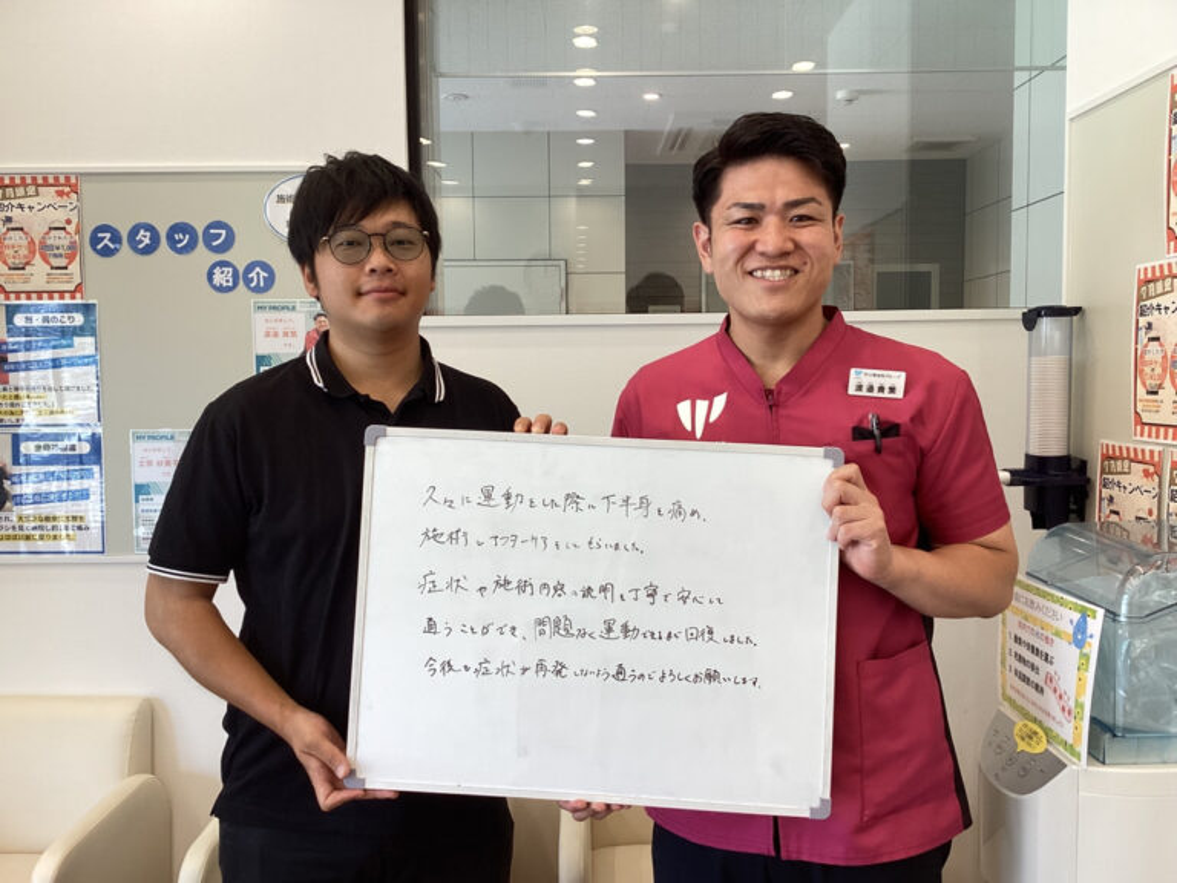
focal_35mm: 31
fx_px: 1054
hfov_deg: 58.4
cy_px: 442
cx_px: 588
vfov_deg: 45.4
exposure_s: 1/60
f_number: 2.4
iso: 64
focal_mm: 3.3
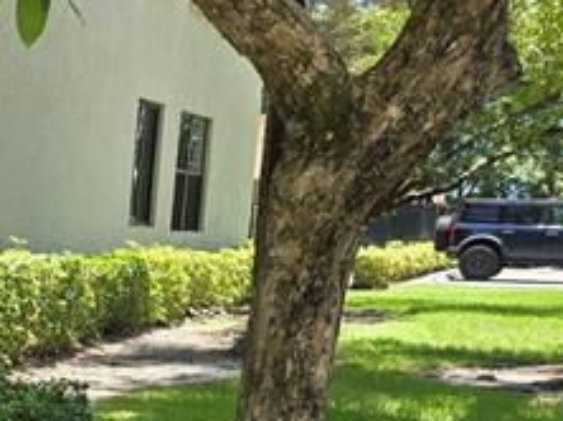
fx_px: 1348
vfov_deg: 16.7
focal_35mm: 83
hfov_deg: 20.1
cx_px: -294
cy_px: 550
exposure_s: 1/396
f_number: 1.8
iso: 25
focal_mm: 5.4
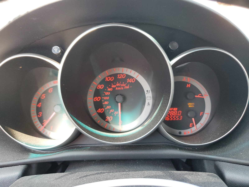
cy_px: 94
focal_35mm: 26
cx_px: 124
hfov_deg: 67.3
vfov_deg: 53.1
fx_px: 187
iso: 85
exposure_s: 1/120
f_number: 1.5
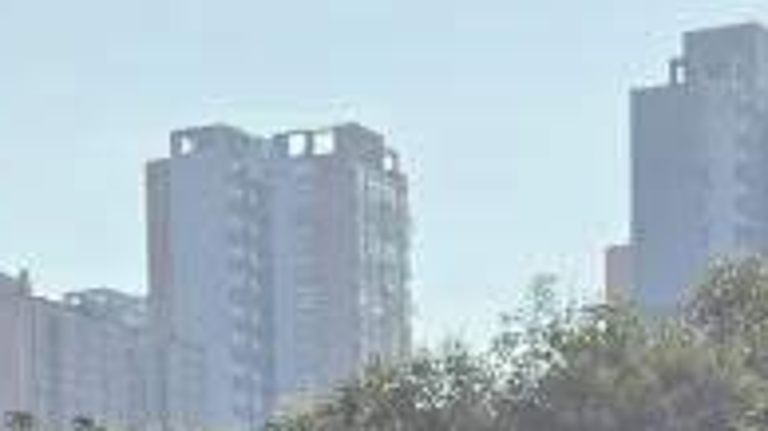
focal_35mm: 194
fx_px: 3950
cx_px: 123
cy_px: 1360
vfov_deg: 5.8
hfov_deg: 11.1
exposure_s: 1/2232
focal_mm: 6.76
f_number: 1.78
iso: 100
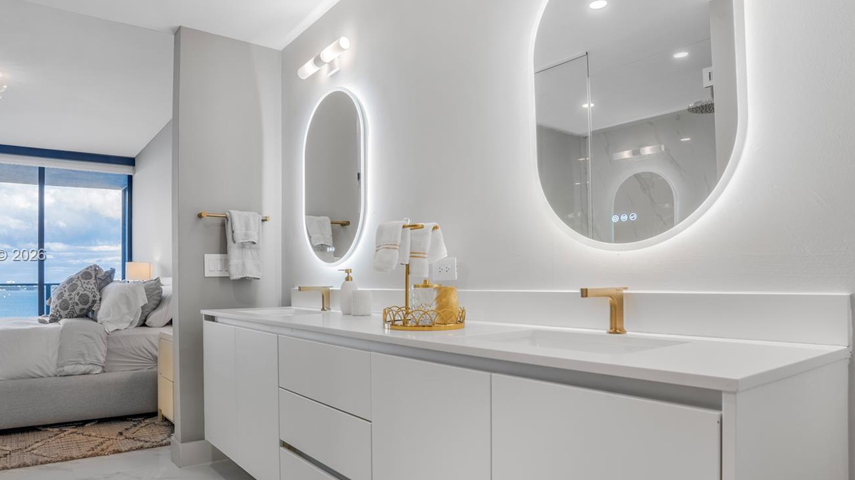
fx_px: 499
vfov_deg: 51.4
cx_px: 368
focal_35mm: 22
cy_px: 256
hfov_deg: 80.8
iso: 125
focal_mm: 17
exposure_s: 1/15
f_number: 8
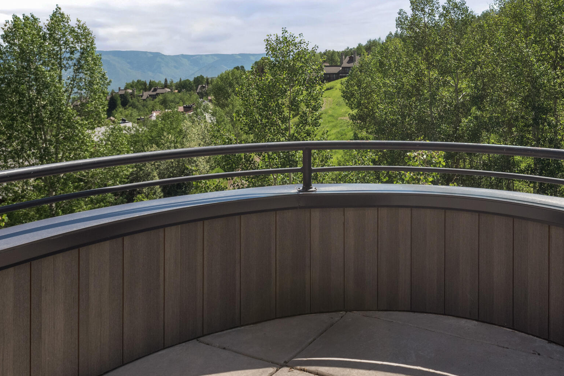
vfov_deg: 38.7
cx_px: 379
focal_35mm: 33
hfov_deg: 55.9
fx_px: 517
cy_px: 84
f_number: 7.1
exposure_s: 1/1600
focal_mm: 17
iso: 320
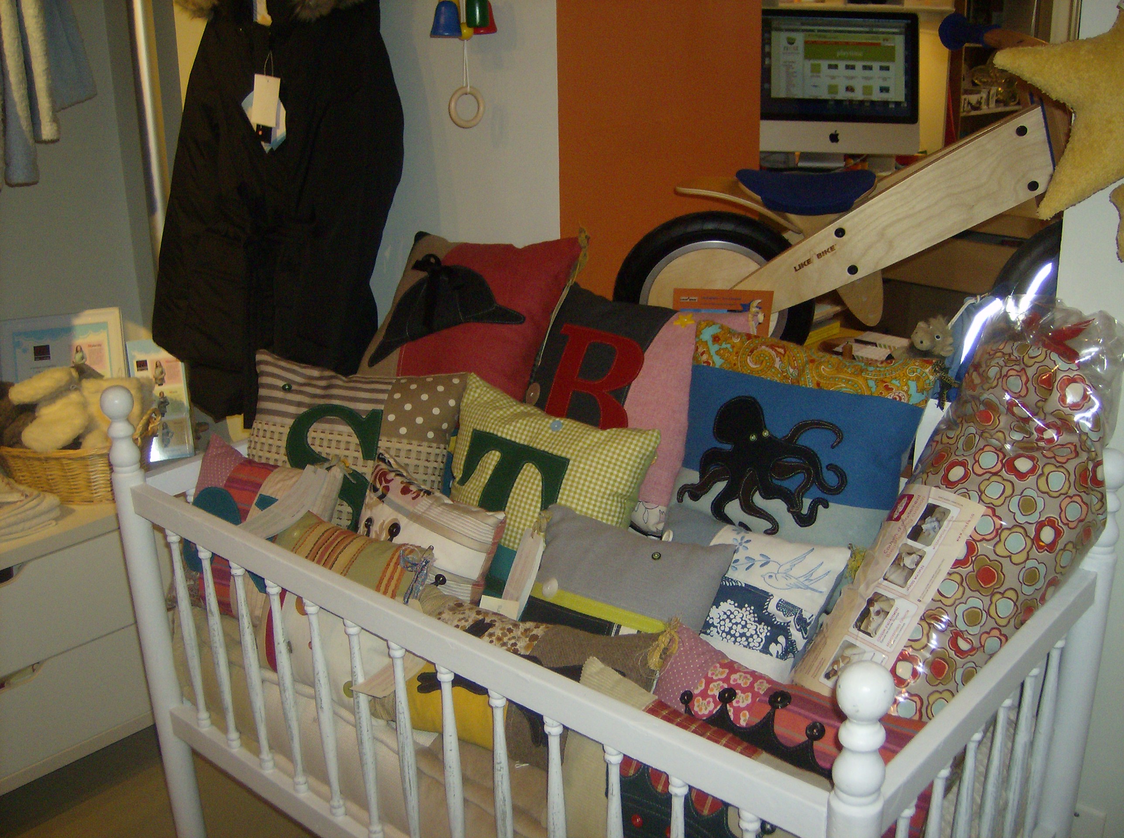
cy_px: 419
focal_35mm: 36
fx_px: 1166
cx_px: 562
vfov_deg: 39.5
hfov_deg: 51.5
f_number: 2.8
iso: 200
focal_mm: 6
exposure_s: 1/60
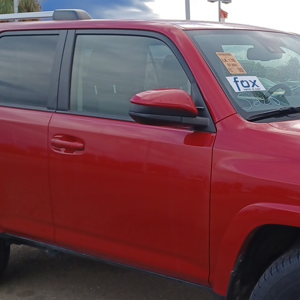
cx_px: 241
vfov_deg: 29.0
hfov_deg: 28.4
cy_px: 174
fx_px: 578
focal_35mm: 59
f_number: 1.8
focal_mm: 4.6
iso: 33
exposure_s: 1/172
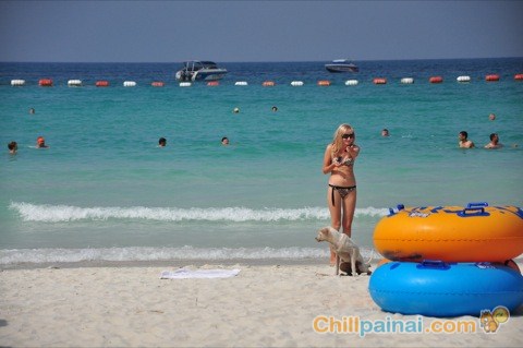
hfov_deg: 13.1
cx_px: 262
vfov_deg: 8.7
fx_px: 2286
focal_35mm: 158
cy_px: 174
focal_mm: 105
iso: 200
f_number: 5.6
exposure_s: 1/3000
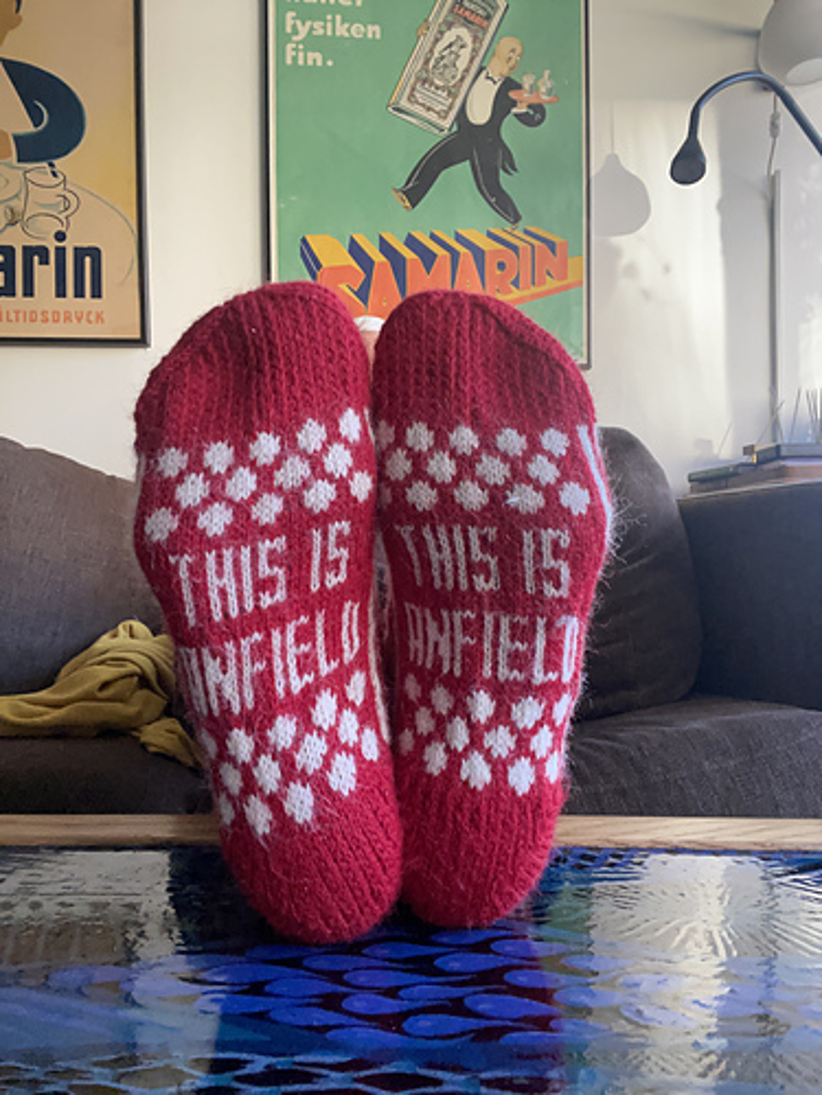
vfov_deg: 73.9
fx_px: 728
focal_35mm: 23
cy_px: 548
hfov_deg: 58.9
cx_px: 411
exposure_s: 1/60
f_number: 2.2
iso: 320
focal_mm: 2.71
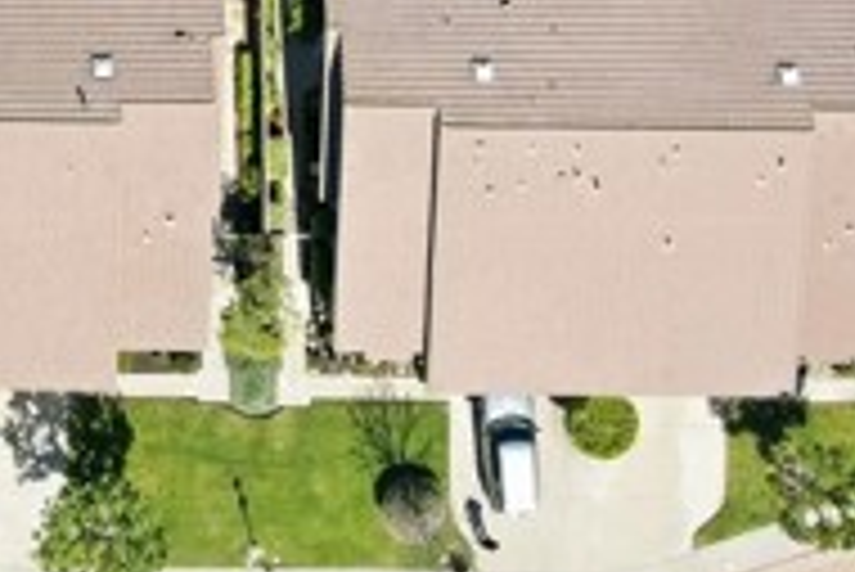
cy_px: 92
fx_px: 1759
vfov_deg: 18.2
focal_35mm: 74
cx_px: -76
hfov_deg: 25.4
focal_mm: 8.4
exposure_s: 1/1600
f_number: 2.8
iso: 120
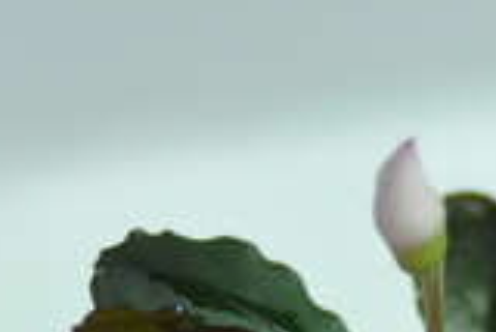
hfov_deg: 3.5
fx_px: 8122
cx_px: 614
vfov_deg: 2.3
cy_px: 684
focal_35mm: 589
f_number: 3.2
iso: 800
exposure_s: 1/160
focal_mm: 90
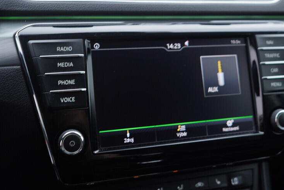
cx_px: 164
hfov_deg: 39.5
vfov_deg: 26.9
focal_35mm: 50
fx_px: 395
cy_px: 65
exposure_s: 1/40
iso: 125
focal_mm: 24
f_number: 2.8
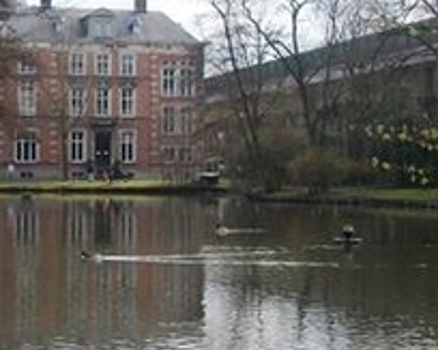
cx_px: -79
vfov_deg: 16.6
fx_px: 1192
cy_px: 86
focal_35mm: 92
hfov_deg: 19.7
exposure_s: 1/640
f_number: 2.9
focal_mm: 5.7
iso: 80
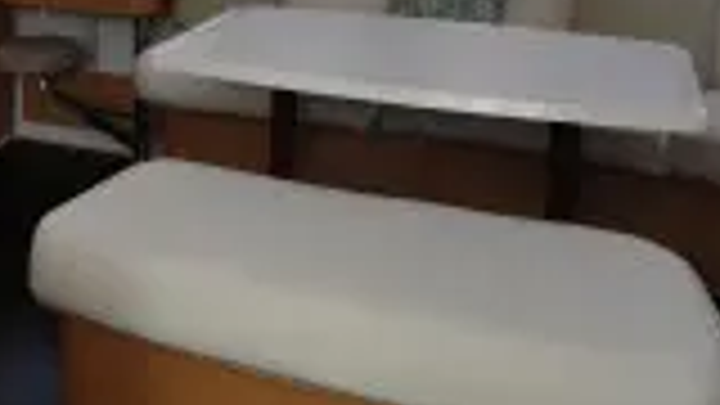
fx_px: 878
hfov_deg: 43.8
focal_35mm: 46
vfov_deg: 24.3
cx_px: 230
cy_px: -38
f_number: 9
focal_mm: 10
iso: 400
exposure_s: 1/160
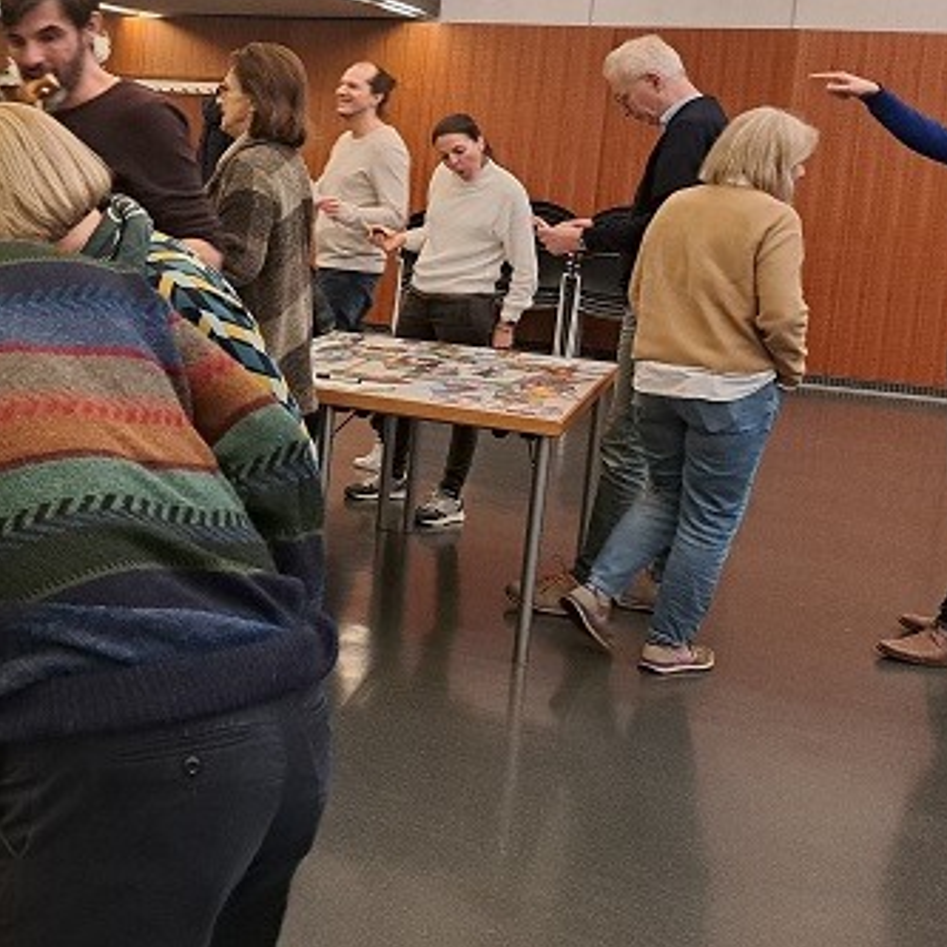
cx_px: -145
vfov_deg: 33.2
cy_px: 347
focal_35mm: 51
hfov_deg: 29.4
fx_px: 1579
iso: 250
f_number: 1.8
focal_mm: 5.23
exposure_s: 1/50
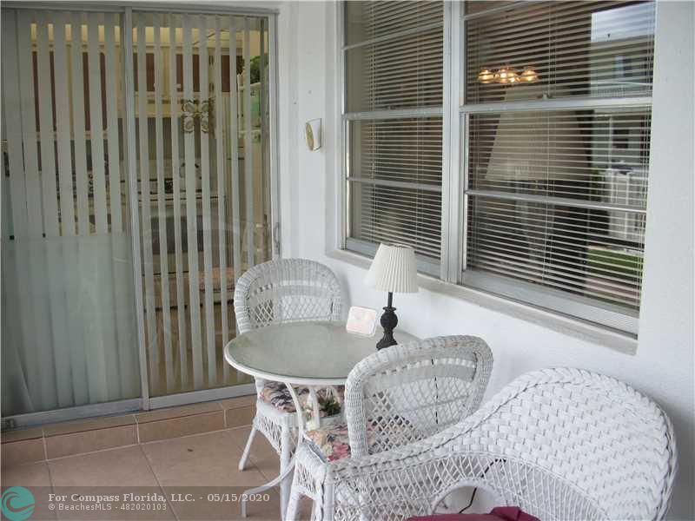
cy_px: 260
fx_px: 703
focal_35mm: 35
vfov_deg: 40.7
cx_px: 348
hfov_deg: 52.6
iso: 80
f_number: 3.1
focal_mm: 6.3
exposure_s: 1/125
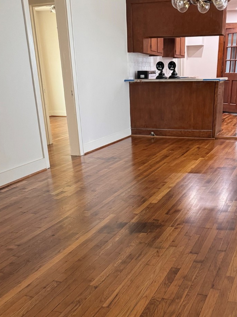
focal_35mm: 40
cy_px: 262
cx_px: 149
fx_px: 365
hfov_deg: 35.7
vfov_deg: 44.1
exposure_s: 1/60
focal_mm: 6.76
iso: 320
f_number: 1.78
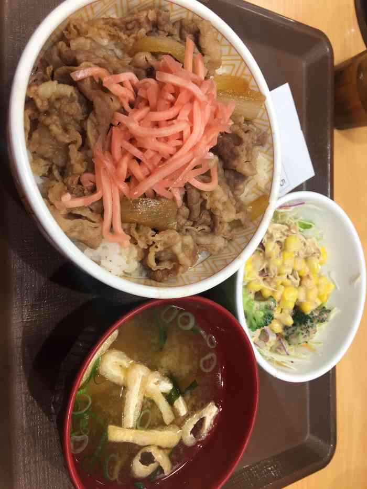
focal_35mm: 29
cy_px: 244
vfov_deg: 61.7
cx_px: 184
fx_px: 410
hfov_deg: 48.2
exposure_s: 1/60
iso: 25
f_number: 2.2
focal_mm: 4.15
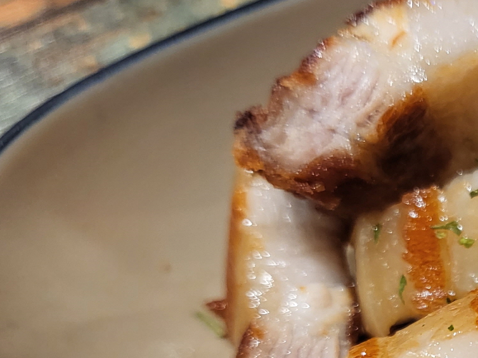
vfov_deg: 20.4
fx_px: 952
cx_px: 610
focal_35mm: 69
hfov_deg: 24.7
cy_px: 381
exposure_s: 1/40
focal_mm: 4.25
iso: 250
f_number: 1.8
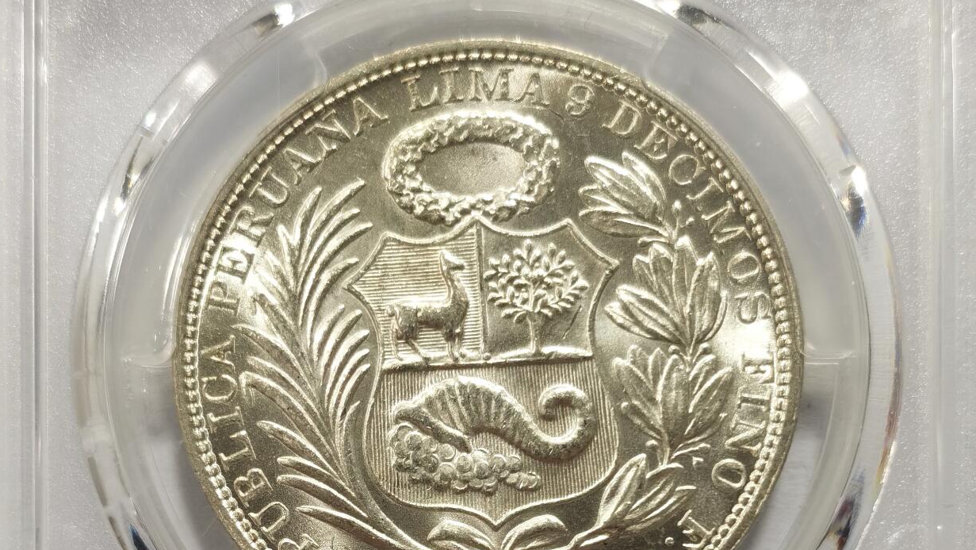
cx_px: 486
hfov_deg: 24.7
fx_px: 2226
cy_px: 546
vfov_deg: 13.9
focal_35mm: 86
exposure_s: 1/100
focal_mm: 5.56
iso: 100
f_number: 16
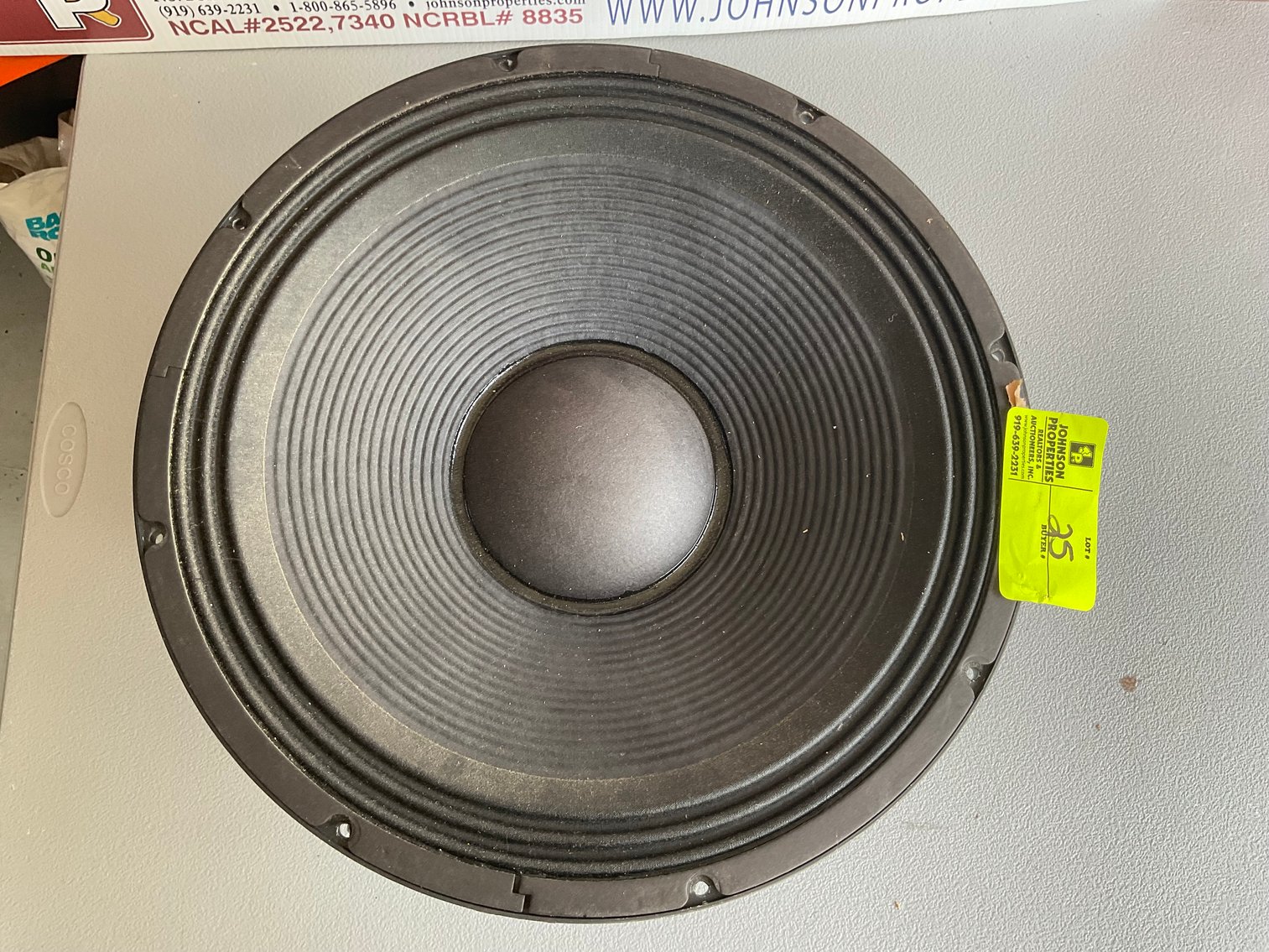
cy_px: 476
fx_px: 1063
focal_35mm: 29
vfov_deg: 48.2
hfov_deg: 61.7
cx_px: 634
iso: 40
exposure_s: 1/122
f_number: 1.8
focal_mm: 3
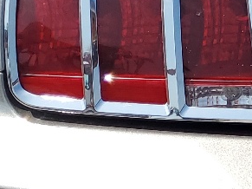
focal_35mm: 143
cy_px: 161
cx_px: 585
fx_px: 1041
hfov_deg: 11.6
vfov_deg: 10.3
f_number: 1.5
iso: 50
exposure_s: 1/5000
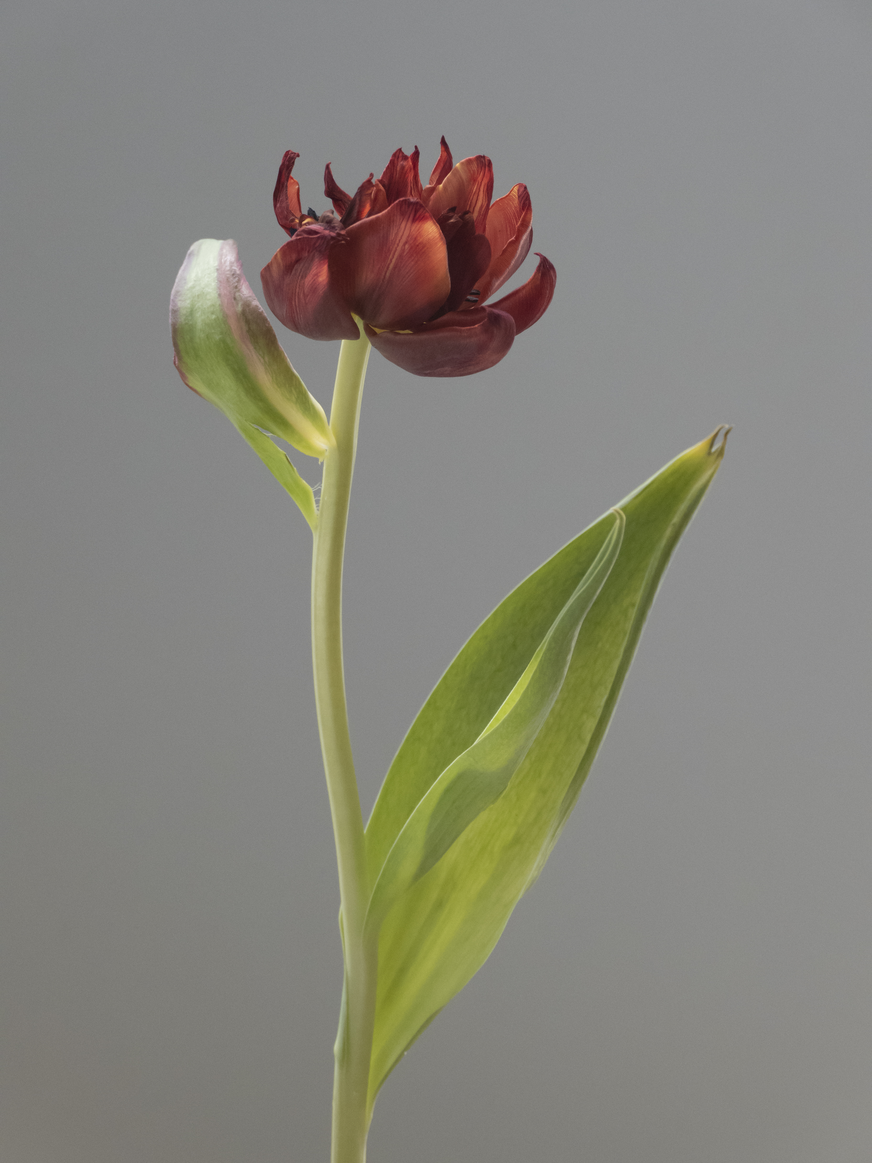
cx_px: 436
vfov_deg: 14.5
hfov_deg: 10.9
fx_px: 4568
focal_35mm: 136
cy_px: 582
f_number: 3.9
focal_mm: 45.89
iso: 1250
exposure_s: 1/80
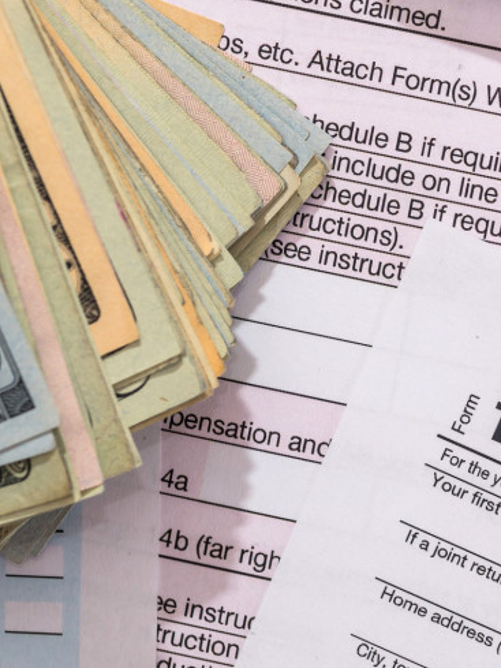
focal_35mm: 227
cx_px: 532
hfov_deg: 6.5
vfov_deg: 8.7
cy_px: 298
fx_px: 4379
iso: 320
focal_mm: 105
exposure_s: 1/160
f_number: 10
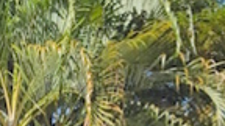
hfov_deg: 10.1
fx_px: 1265
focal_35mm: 212
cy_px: 411
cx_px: 181
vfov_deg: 5.3
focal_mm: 4.28
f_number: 2.4
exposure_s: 1/2326
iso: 50
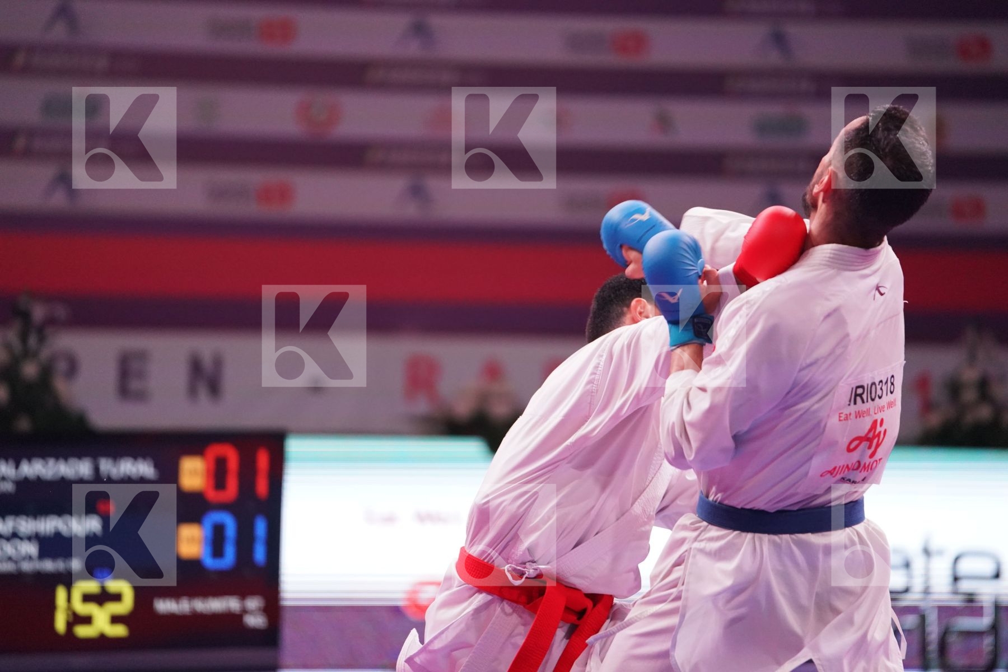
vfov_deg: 6.9
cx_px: 504
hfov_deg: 10.3
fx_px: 5600
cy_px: 336
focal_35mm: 200
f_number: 2.8
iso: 5000
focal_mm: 200
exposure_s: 1/1000
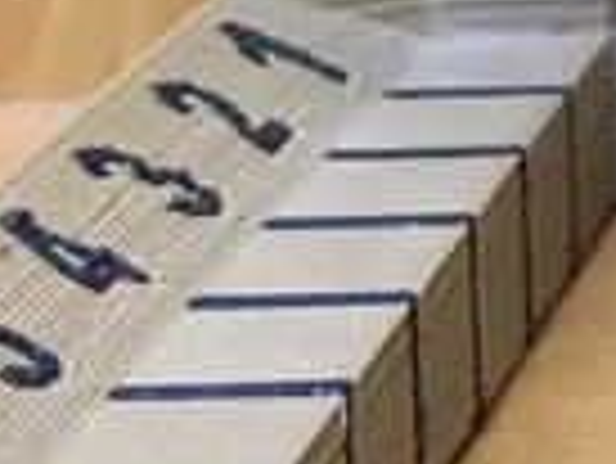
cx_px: 1356
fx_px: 3135
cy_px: -502
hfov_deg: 10.1
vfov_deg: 8.0
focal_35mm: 176
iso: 80
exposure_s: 1/15
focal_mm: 4.15
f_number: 2.2
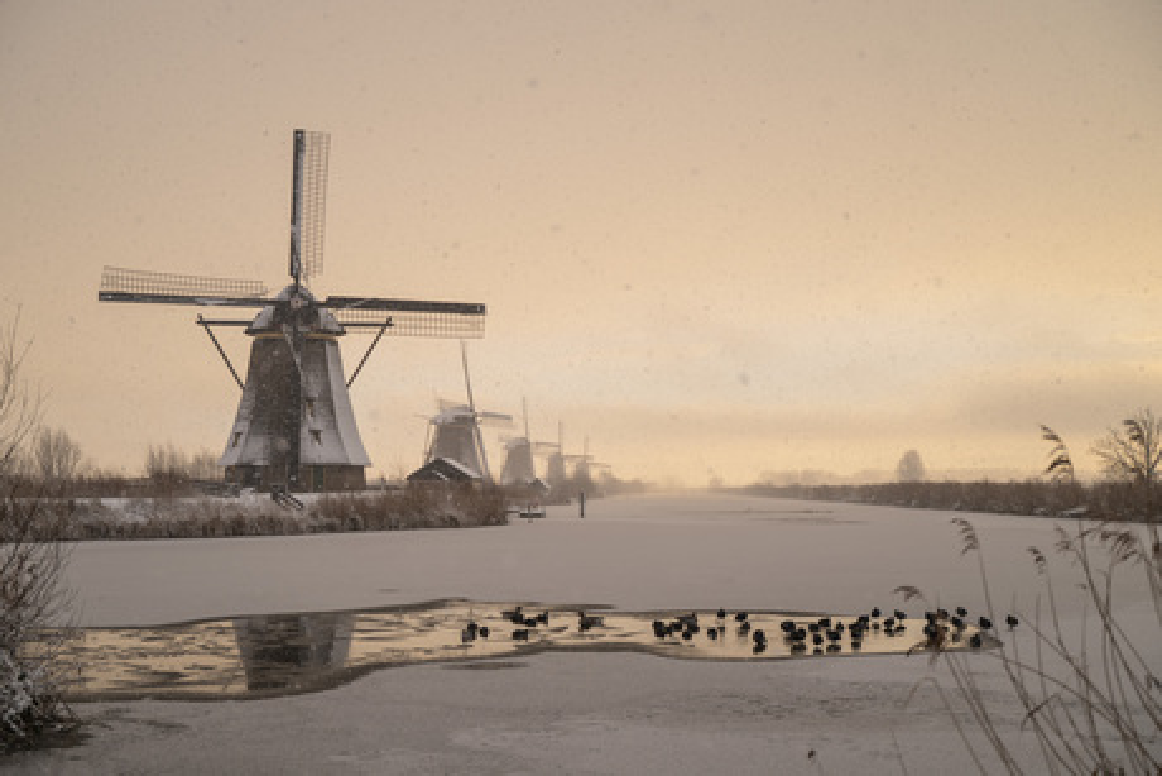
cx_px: 581
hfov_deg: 41.1
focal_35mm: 48
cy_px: 388
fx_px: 1550
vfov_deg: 28.1
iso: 250
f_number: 2.8
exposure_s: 1/1000
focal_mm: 48
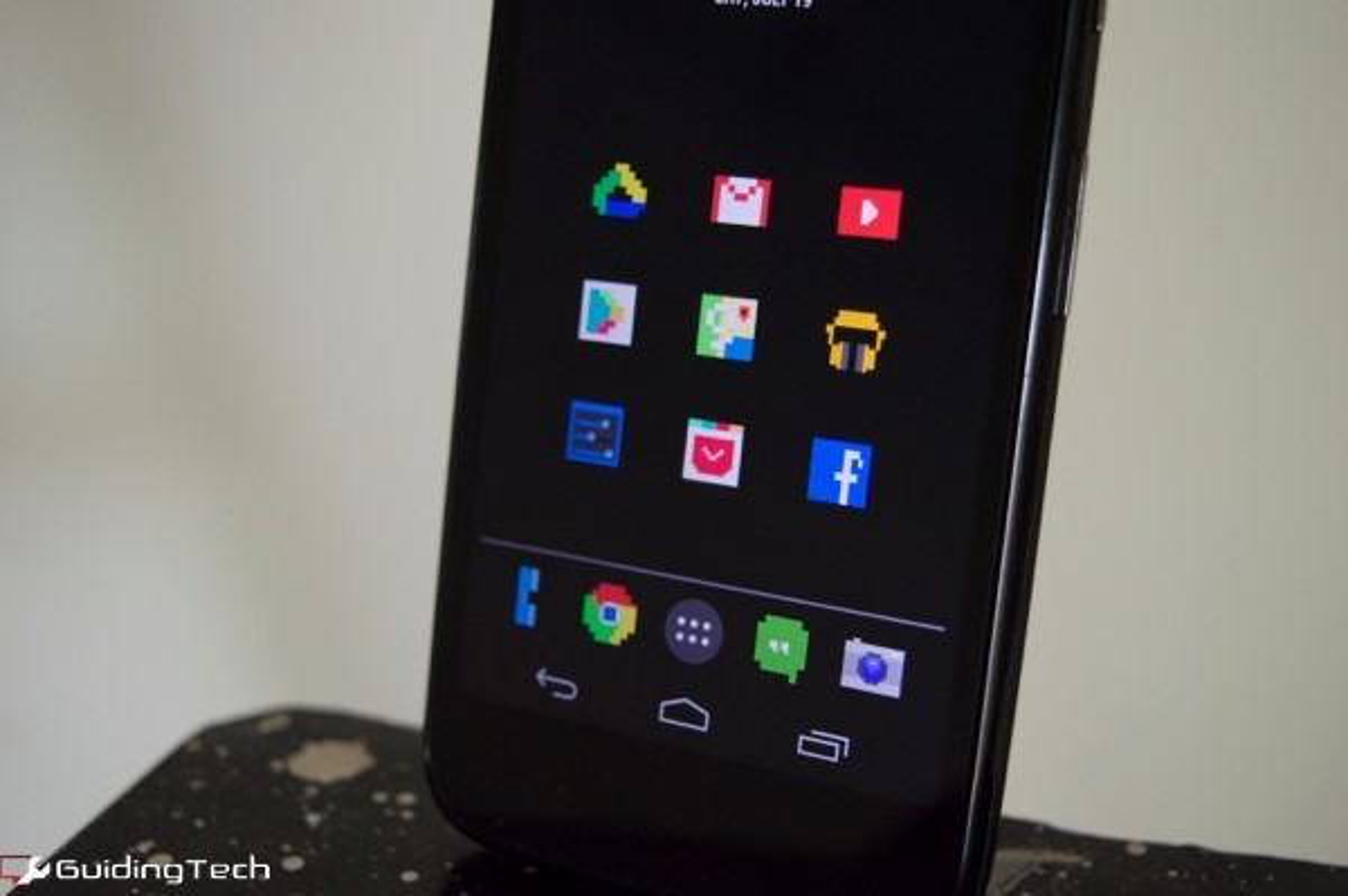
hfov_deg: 38.9
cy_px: 448
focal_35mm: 51
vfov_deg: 26.4
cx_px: 674
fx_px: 1908
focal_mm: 34
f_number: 4.5
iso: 1250
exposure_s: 1/60
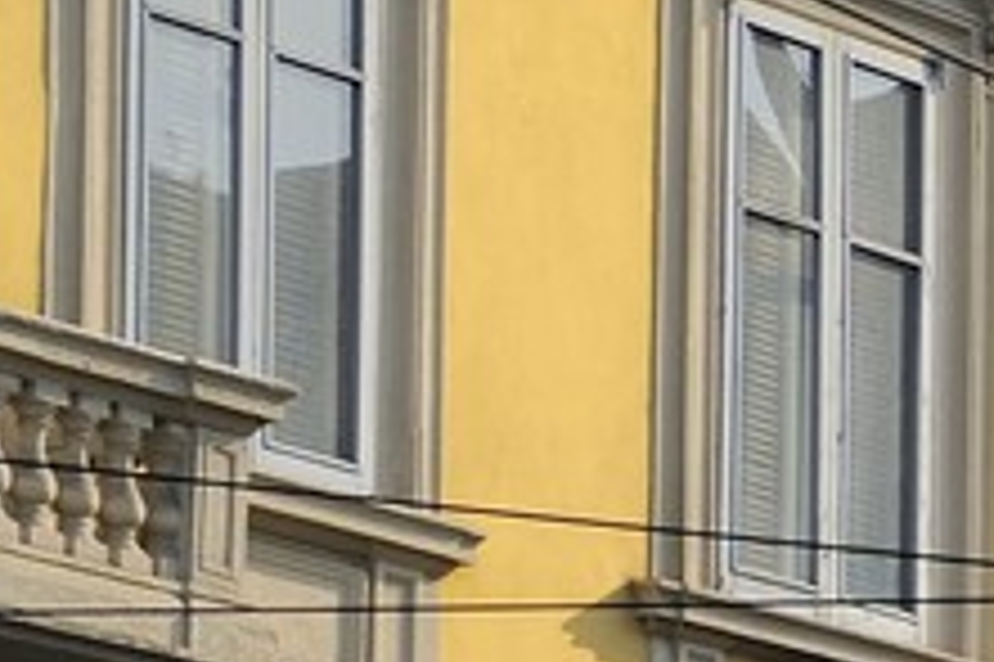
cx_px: 3513
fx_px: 9601
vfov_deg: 3.9
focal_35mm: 348
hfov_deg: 5.4
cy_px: 1567
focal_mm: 48
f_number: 9
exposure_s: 1/200
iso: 200
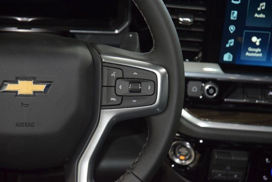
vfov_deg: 13.0
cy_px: 91
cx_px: 136
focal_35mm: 105
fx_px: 793
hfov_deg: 19.5
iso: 2500
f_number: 4.5
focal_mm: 70
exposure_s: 1/50
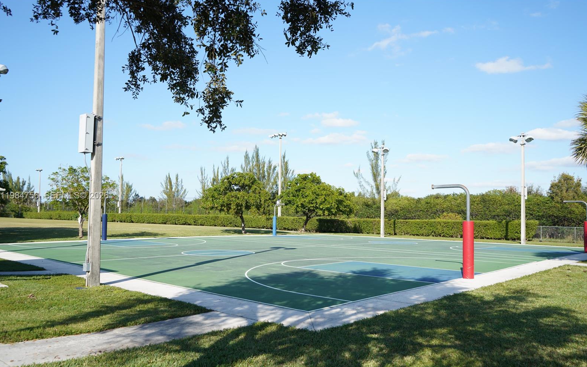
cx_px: 291
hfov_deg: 64.6
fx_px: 464
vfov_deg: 43.1
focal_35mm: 29
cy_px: 196
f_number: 5.6
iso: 100
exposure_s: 1/320
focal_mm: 28
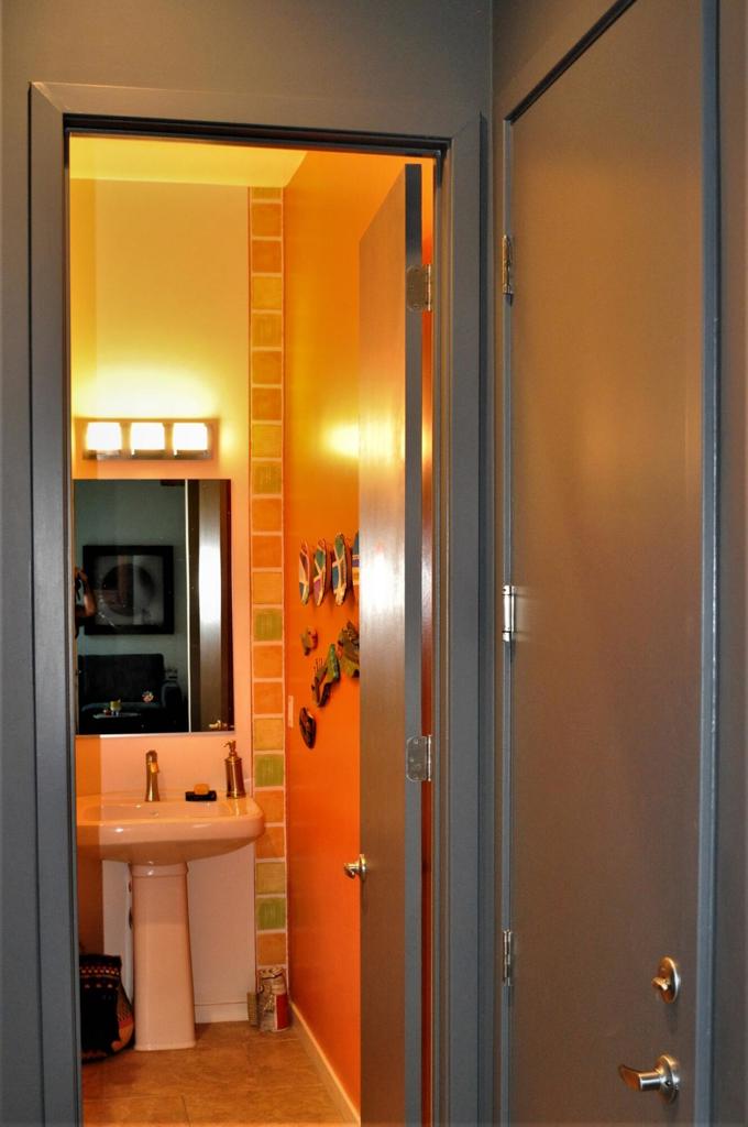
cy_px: 564
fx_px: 937
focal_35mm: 30
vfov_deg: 62.0
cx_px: 374
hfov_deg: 43.5
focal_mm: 20
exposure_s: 1/60
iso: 800
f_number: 3.5
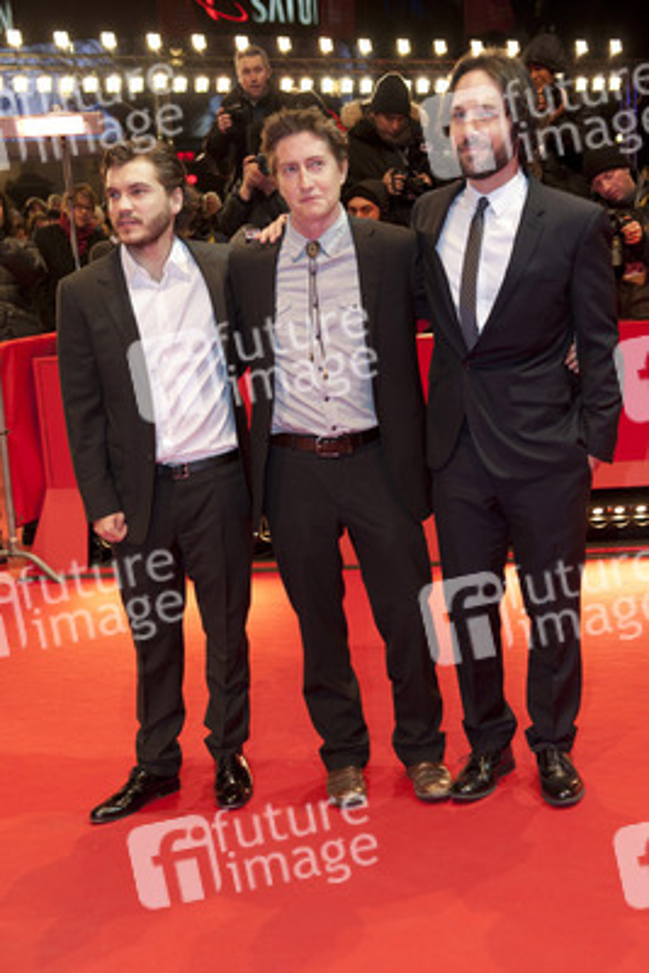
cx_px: 324
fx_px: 1189
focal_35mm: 44
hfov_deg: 30.5
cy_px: 486
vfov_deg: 44.5
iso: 1000
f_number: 4.5
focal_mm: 44
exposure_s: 1/160
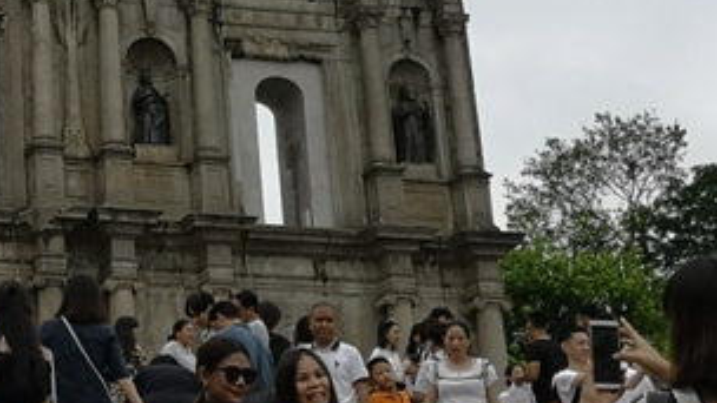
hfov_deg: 19.0
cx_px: -33
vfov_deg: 10.9
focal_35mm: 109
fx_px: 2072
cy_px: -99
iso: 50
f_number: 1.8
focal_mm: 3.95
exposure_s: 1/1050
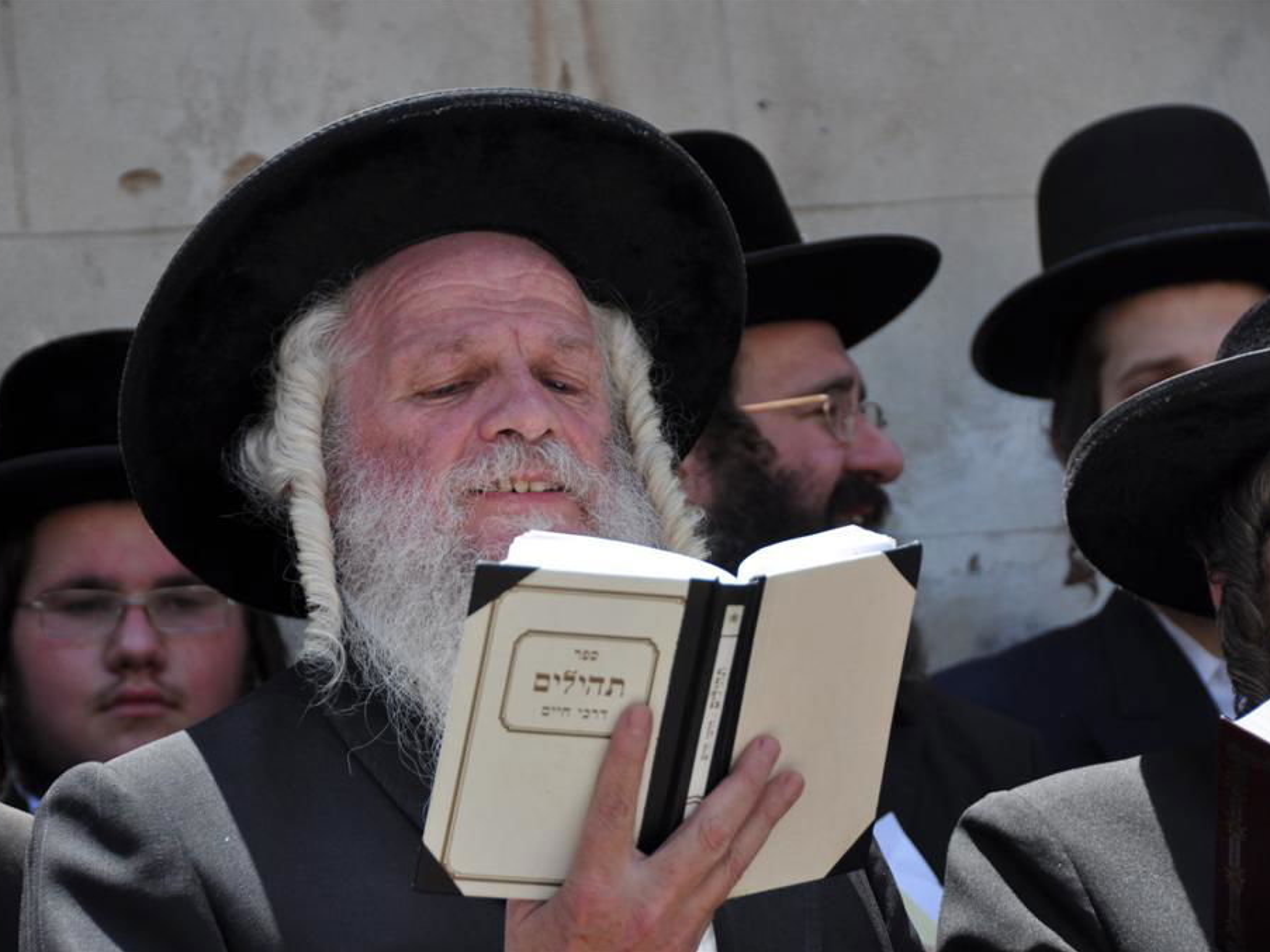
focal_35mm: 183
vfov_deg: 8.1
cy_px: 475
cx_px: 588
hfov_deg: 10.8
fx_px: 6713
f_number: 5.6
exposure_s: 1/500
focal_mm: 112
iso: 220
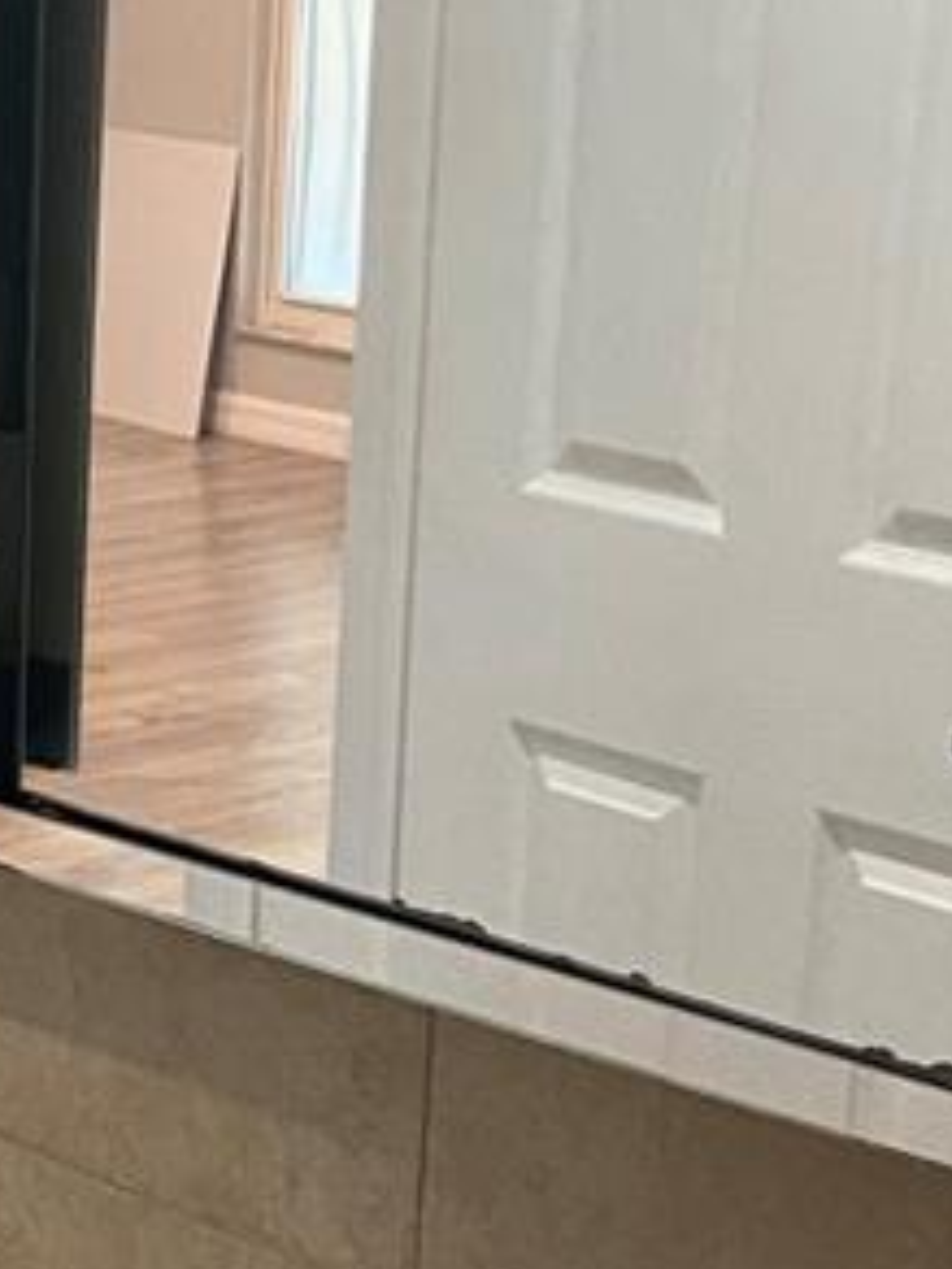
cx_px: -543
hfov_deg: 13.0
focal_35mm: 107
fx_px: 3924
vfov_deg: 18.2
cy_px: 987
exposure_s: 1/60
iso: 250
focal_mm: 4.25
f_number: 1.8
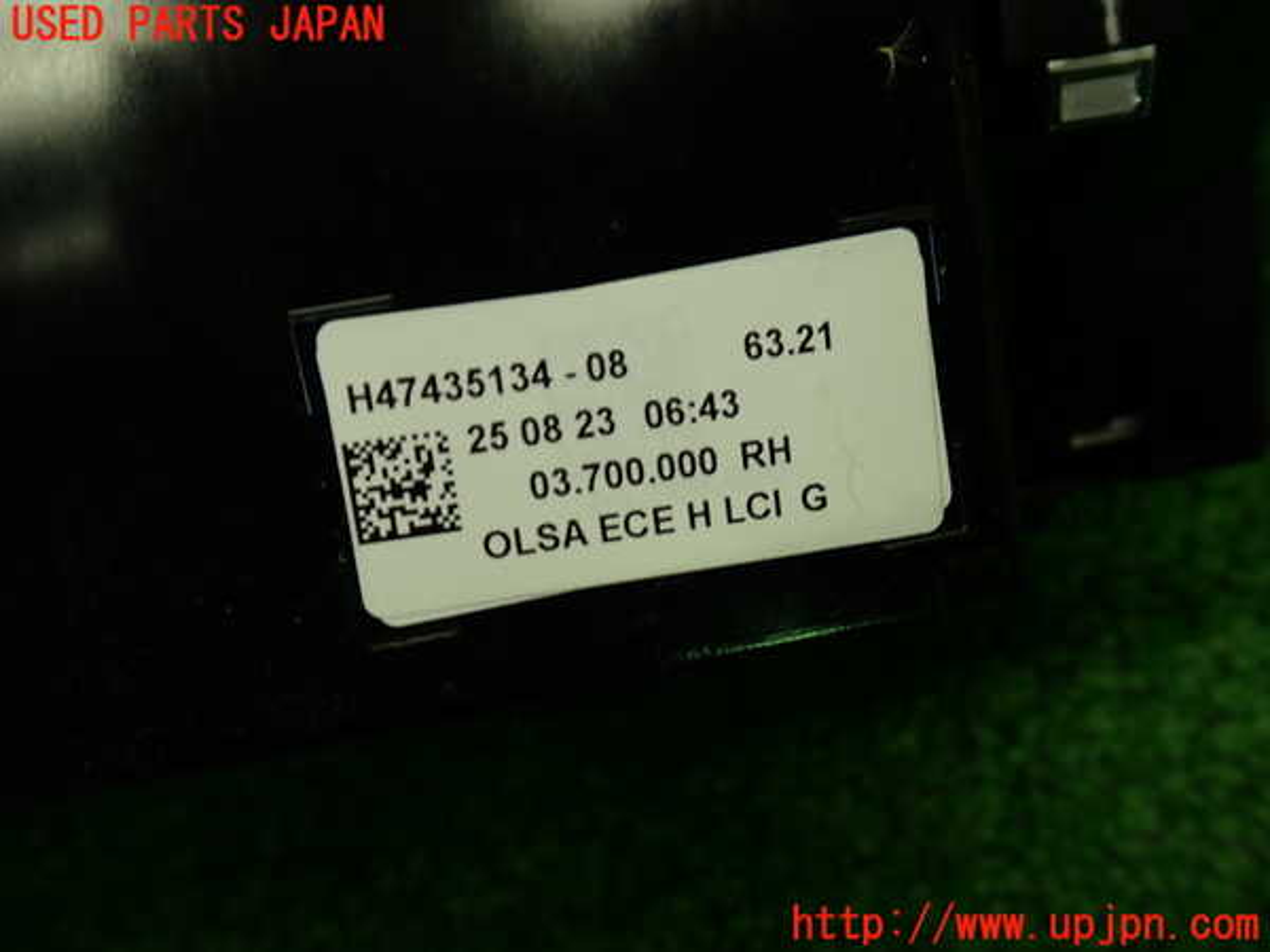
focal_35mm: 30
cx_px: 635
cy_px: 476
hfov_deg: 60.0
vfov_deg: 46.8
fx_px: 1101
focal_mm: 5.4
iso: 100
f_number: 2.3
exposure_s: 1/60
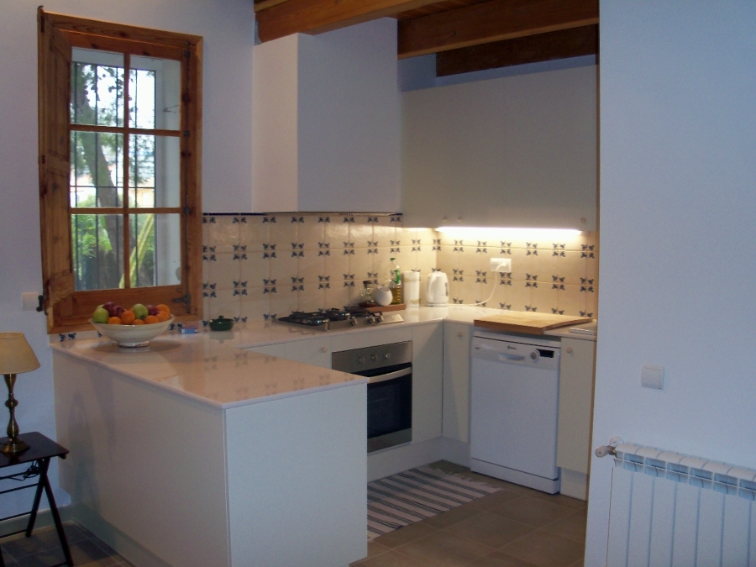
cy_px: 284
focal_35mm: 35
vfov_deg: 40.7
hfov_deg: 52.6
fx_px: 764
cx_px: 378
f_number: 3
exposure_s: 1/30
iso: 100
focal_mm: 6.3
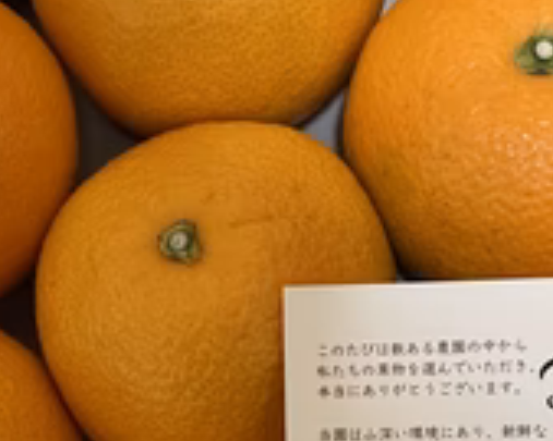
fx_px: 981
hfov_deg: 31.5
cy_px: 402
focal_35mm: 60
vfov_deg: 24.6
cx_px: 285
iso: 500
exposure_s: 1/40
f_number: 1.6
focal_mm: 4.2
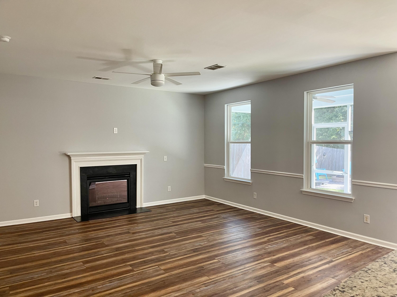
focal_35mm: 25
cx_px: 198
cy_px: 148
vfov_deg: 54.9
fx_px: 287
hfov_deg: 69.4
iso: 125
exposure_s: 1/60
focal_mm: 5.1
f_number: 1.6
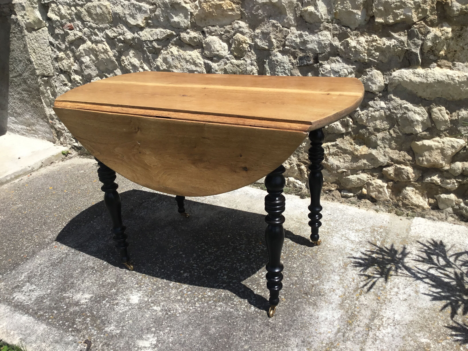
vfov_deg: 45.4
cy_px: 176
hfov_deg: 58.4
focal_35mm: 31
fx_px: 419
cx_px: 234
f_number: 2.4
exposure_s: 1/1664
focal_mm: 3.3
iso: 25
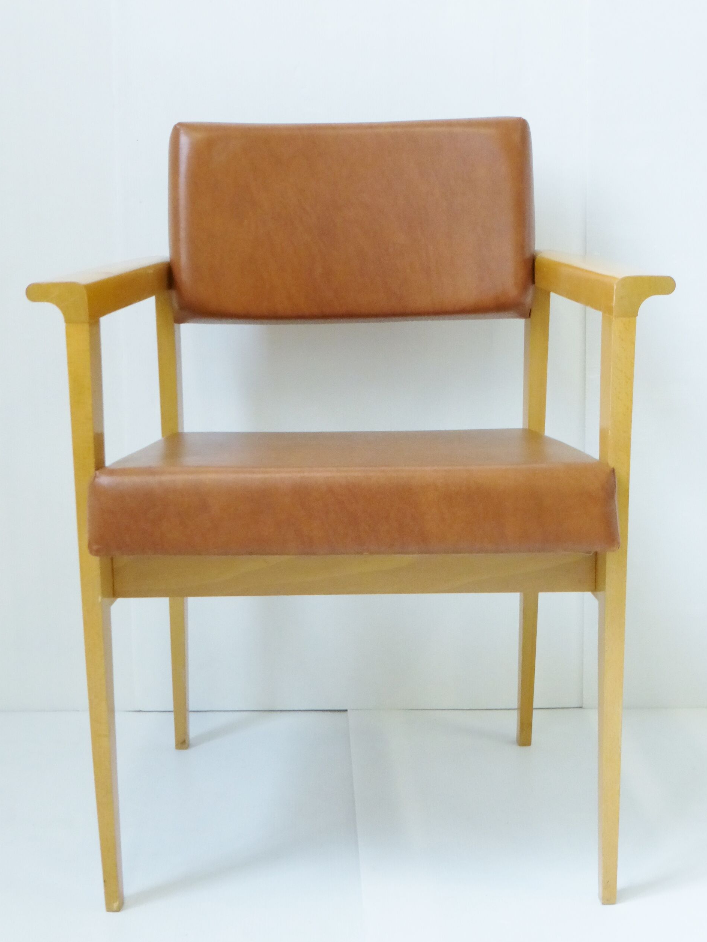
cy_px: 477
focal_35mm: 62
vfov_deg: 31.2
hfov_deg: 23.6
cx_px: 352
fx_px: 1689
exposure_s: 1/40
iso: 400
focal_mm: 10.3
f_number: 4.7
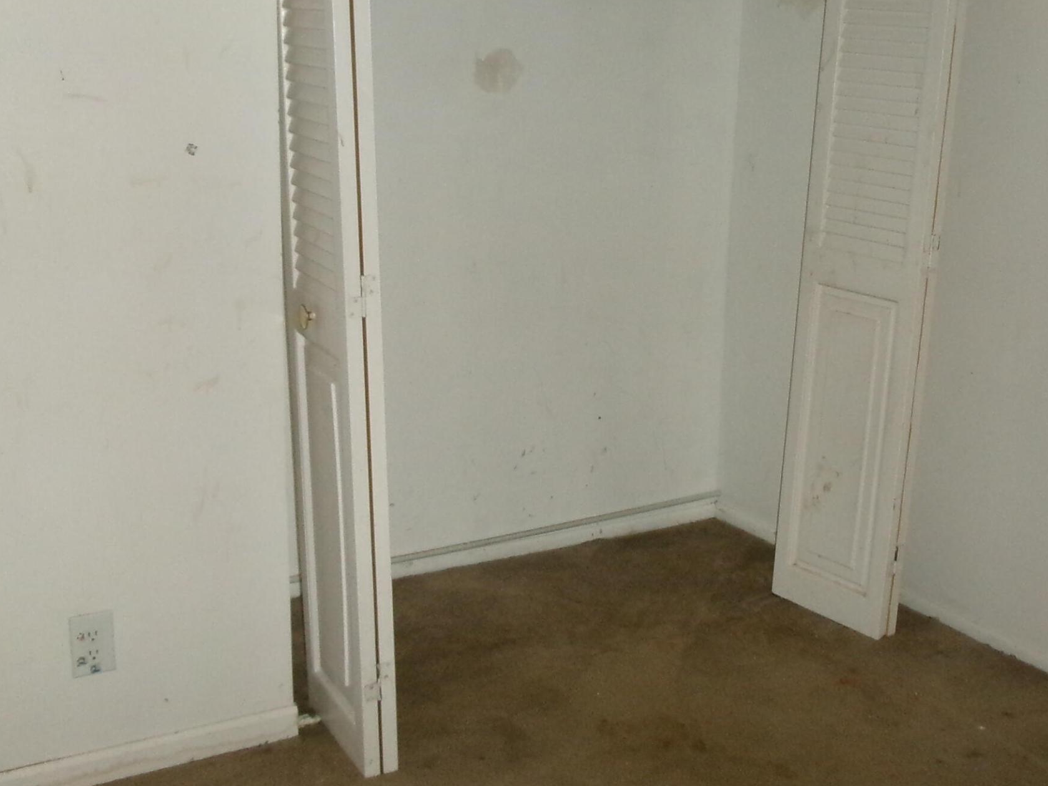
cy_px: 367
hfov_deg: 39.6
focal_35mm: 48
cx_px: 602
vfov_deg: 30.3
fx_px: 1453
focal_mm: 5.1
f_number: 3.9
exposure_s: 1/34
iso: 500
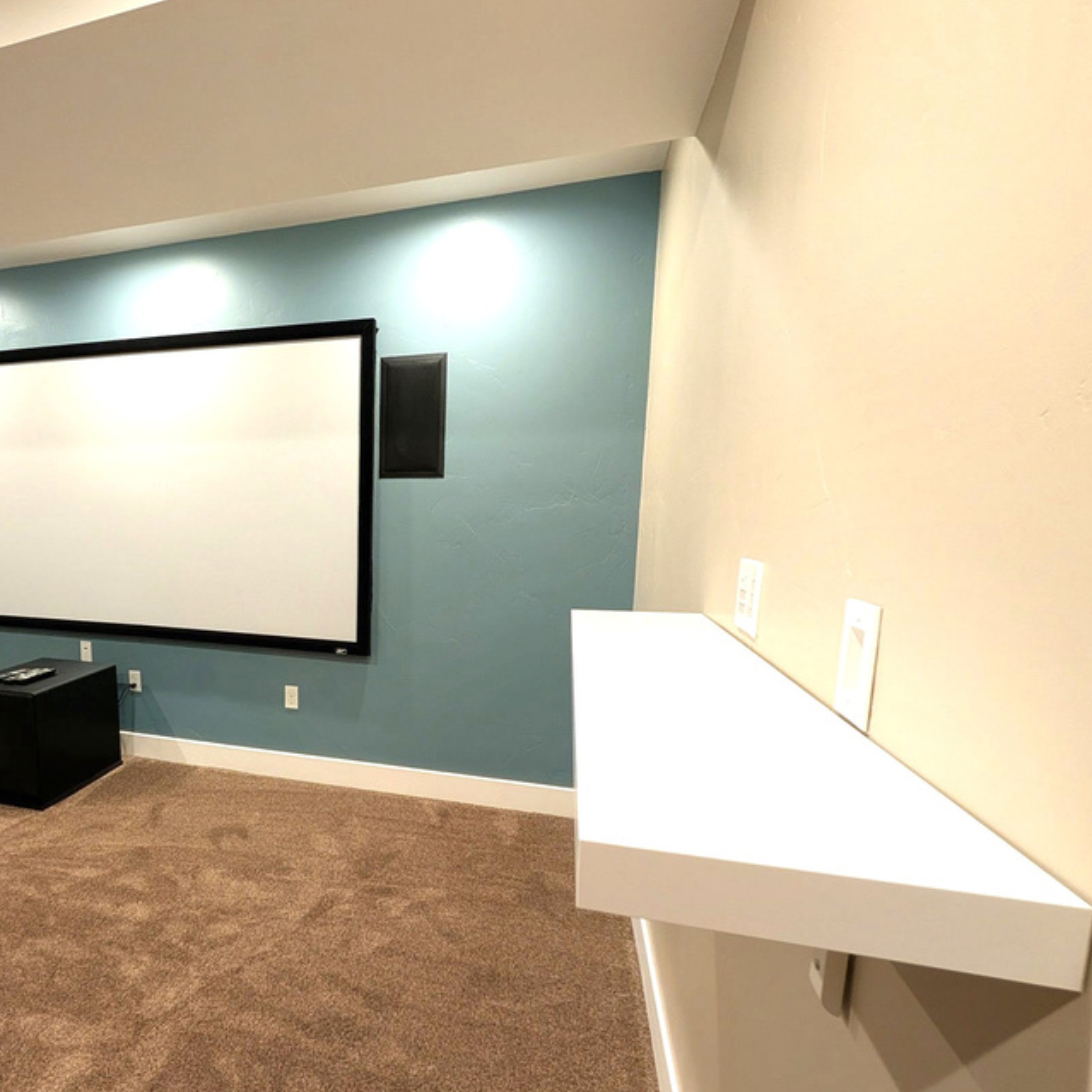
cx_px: 343
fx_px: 607
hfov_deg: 80.5
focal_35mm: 17
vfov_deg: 83.7
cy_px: 603
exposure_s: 1/24
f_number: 1.7
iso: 88
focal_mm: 2.02
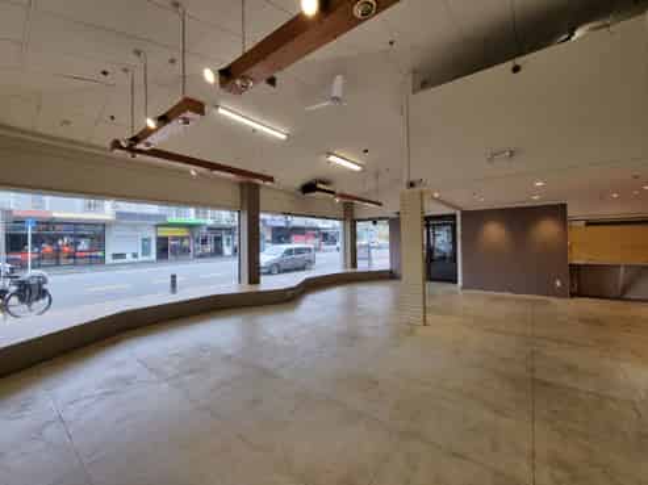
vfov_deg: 89.8
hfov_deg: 106.2
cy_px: 242
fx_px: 243
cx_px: 324
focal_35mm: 13
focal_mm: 2.2
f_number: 2.2
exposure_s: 1/226
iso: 50
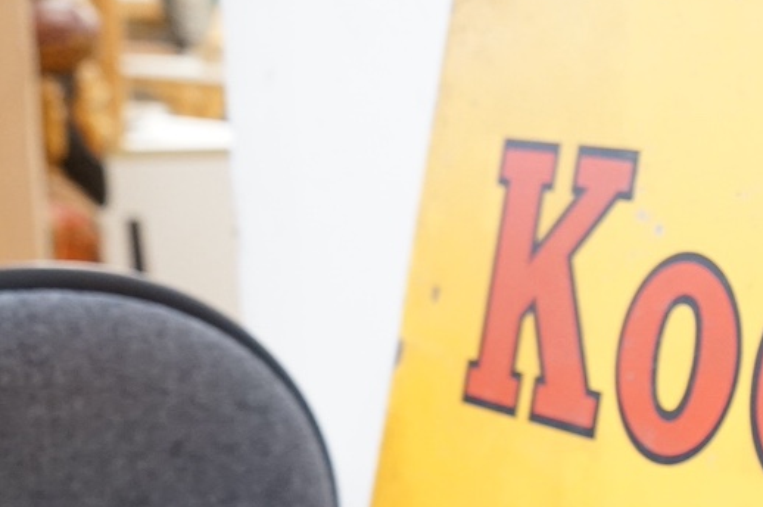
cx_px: 1136
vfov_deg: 14.5
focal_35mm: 93
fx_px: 1969
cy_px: 446
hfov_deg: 19.3
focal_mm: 28
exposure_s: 1/80
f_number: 5
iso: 2500
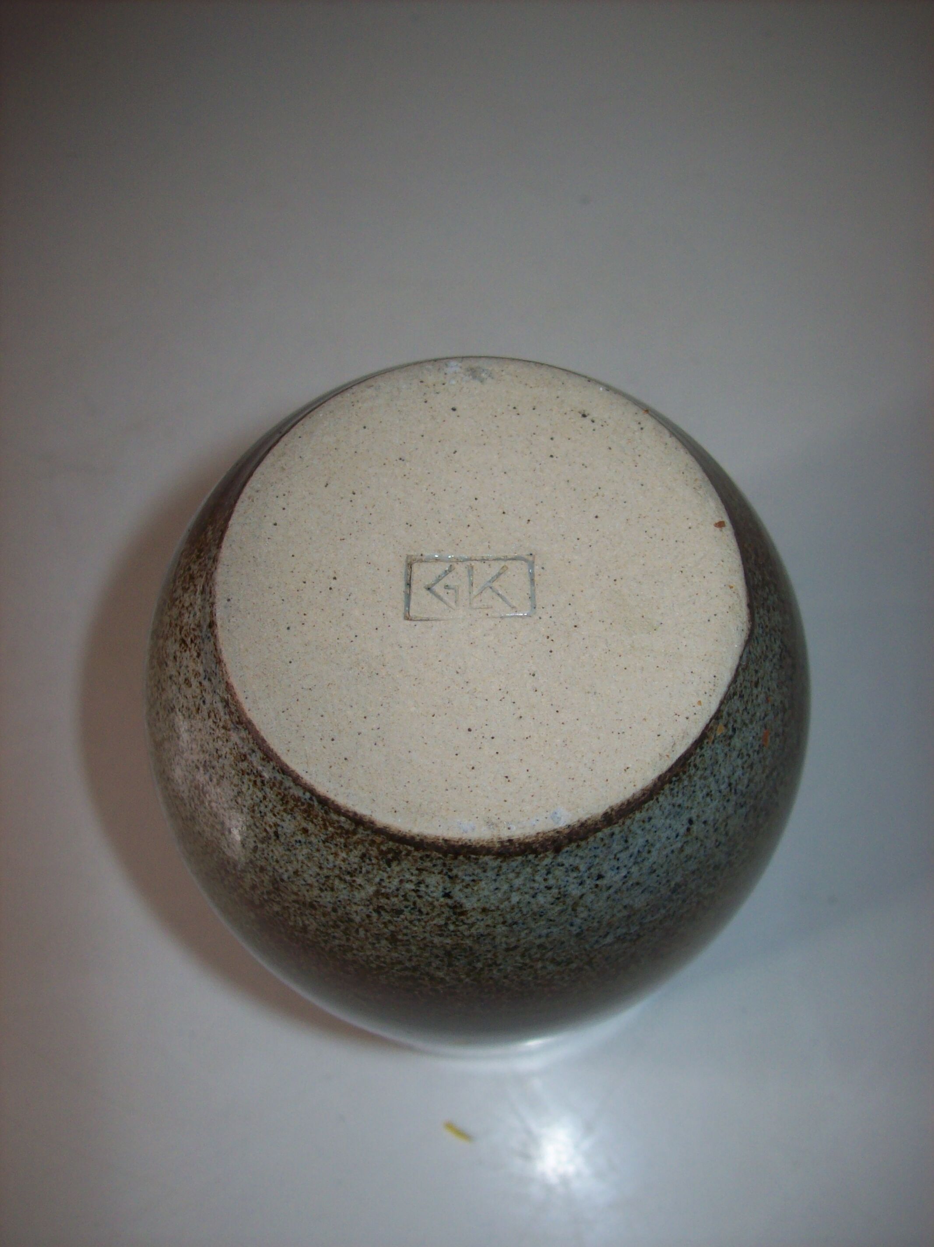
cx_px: 467
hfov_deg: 39.6
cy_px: 624
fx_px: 1296
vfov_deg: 51.4
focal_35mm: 36
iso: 80
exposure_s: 1/64
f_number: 2.7
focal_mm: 6
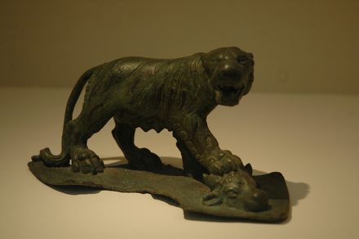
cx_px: 180
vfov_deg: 16.5
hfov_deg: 24.7
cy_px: 120
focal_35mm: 82
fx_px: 821
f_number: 4.5
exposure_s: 1/80
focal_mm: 55
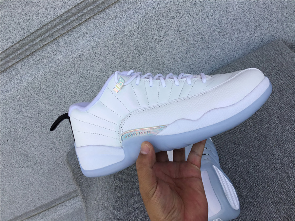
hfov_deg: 58.4
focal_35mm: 31
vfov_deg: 45.4
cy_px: 110
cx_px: 148
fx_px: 264
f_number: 2.4
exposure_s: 1/657
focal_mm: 3.3
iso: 25
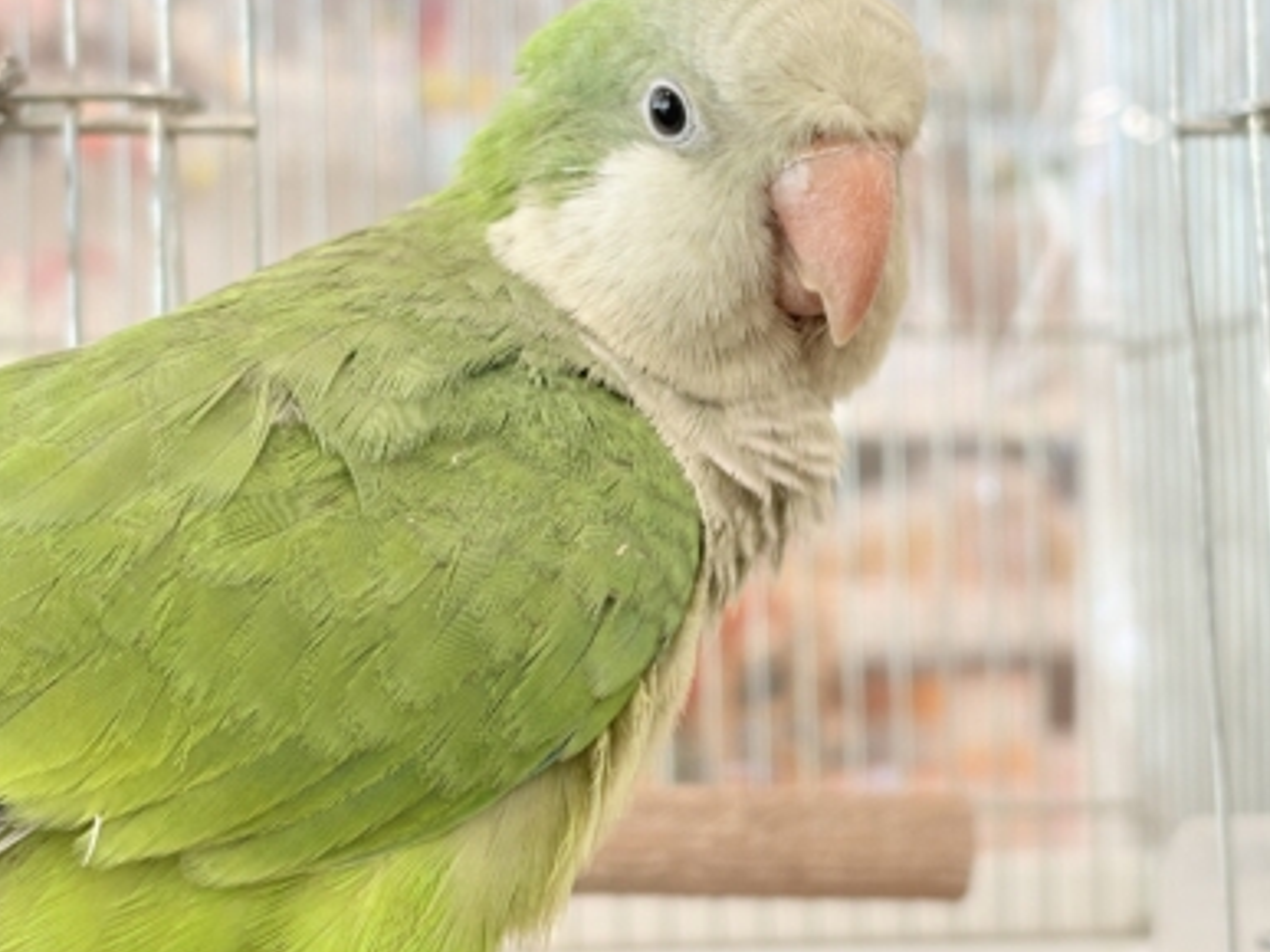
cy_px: 351
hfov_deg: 22.8
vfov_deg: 17.1
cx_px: 660
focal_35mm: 86
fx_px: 3154
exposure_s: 1/50
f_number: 1.6
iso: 50
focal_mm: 5.96
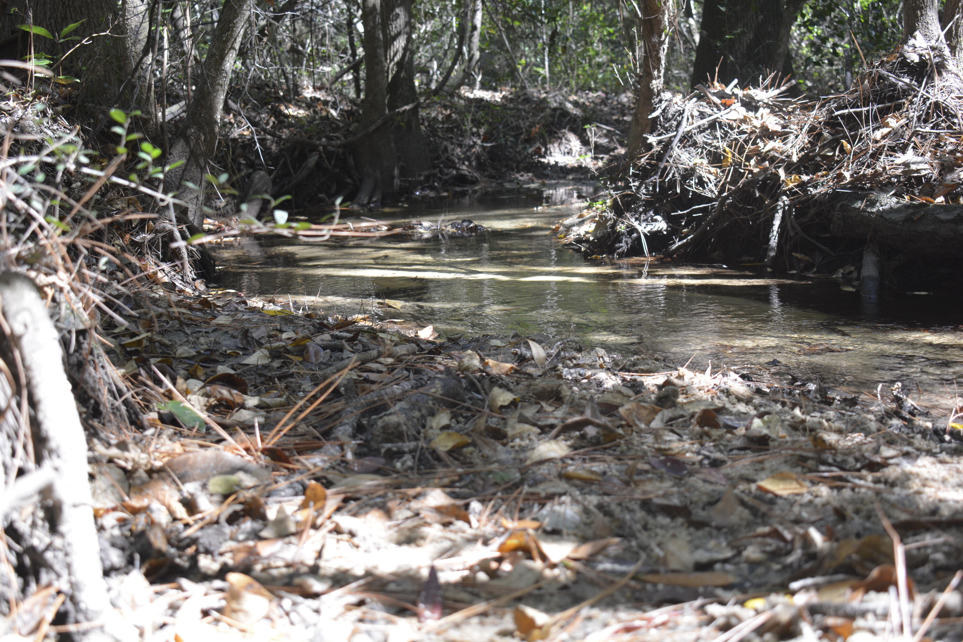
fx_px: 1204
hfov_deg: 43.6
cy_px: 321
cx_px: 482
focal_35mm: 45
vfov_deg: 29.9
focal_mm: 30
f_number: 5
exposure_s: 1/100
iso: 400
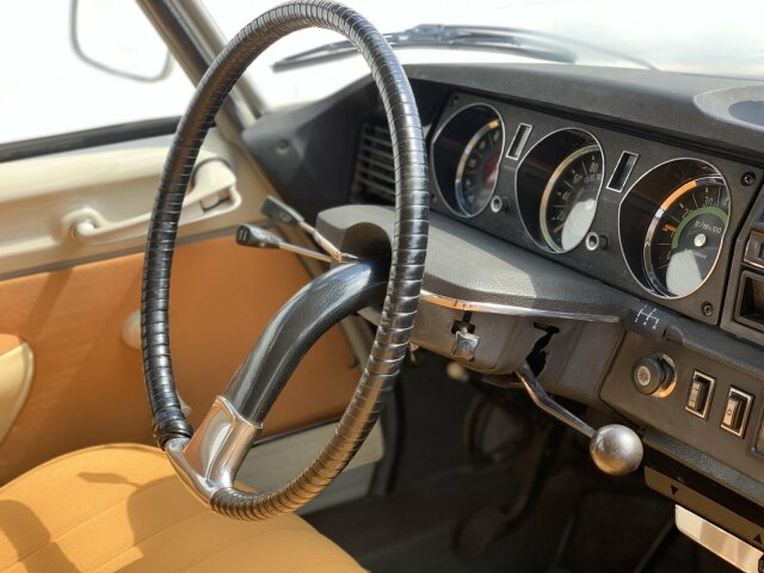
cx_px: 382
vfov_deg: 28.0
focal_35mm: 52
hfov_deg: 36.8
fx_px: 1148
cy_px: 286
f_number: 2.4
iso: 32
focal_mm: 6
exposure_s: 1/122
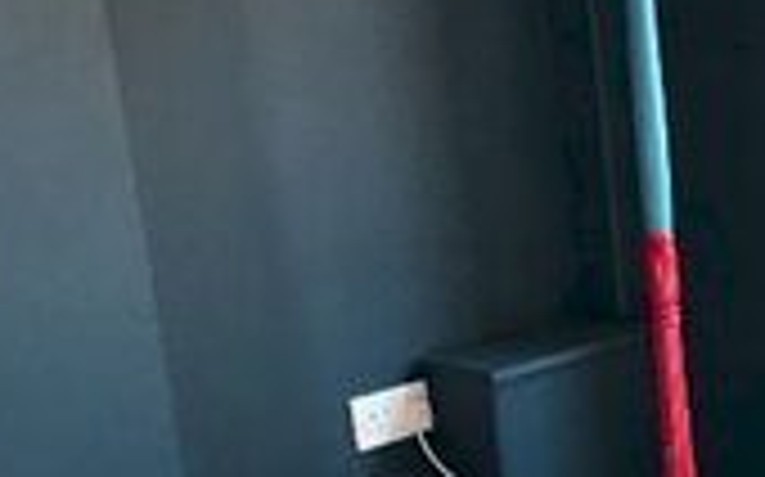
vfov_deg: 10.6
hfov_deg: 14.4
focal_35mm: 122
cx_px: 1516
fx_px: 2542
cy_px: 547
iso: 20
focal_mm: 3.99
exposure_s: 1/33
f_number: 1.8
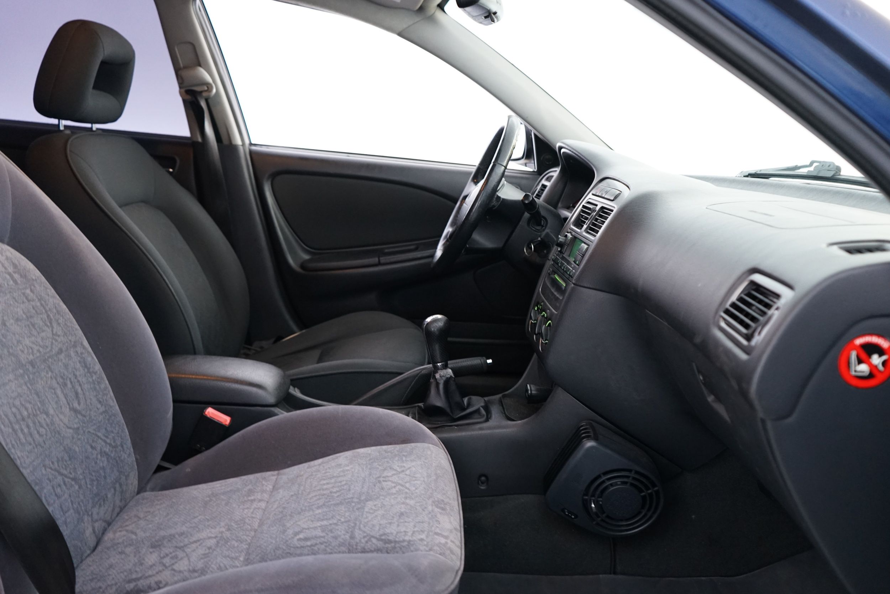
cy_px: 297
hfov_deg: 65.5
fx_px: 692
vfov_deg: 46.4
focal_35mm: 28
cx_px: 445
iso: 2000
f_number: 4
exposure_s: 1/15
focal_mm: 28
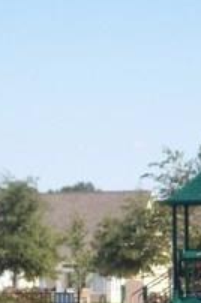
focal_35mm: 309
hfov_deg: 4.4
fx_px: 2597
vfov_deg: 6.7
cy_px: 249
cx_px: 183
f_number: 4.4
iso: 50
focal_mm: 19.2
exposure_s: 1/250
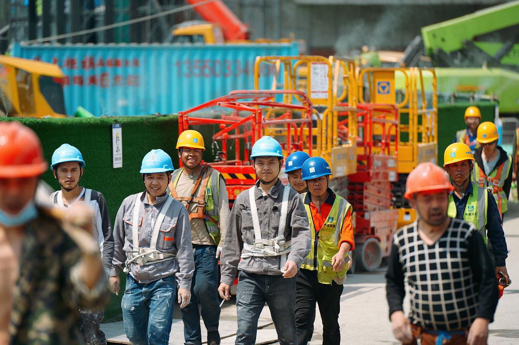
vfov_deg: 6.9
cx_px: 260
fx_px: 2882
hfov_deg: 10.3
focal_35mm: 200
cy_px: 172
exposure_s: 1/1000
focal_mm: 200
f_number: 4
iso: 100
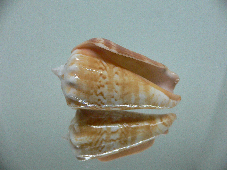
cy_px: 85
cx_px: 114
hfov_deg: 52.6
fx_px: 230
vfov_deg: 40.7
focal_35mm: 35
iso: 200
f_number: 2.8
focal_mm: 4.6
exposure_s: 1/60
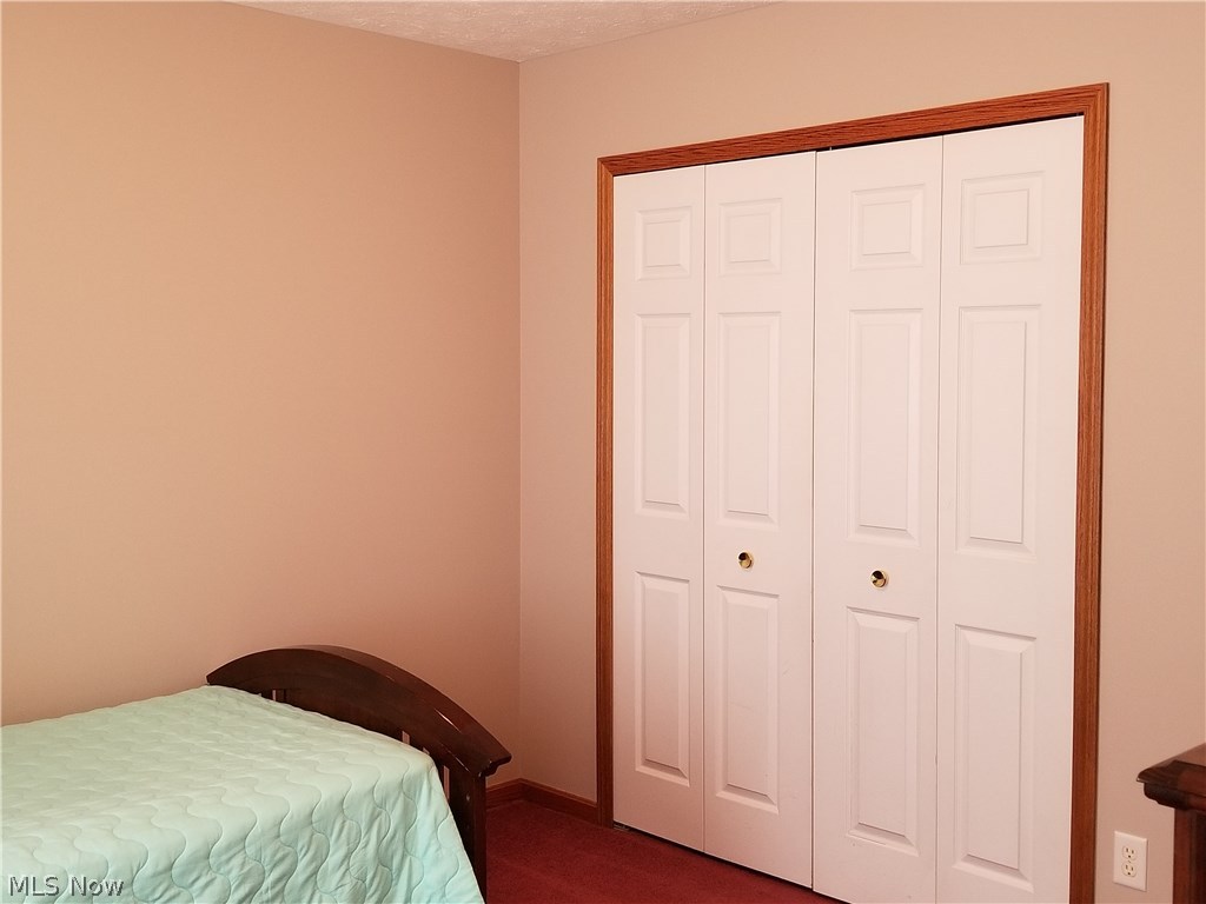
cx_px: 603
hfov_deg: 67.3
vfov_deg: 53.1
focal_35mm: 26
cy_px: 452
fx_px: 906
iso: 200
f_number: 1.7
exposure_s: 1/30
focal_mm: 4.25
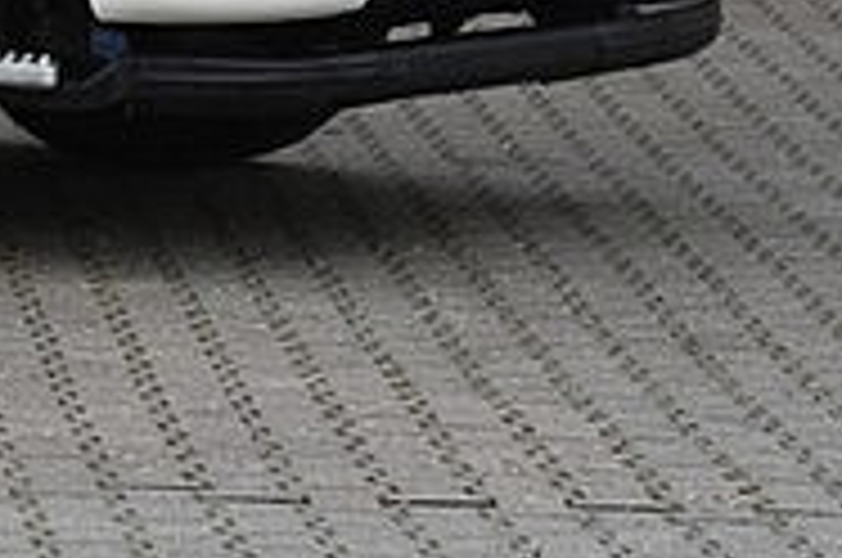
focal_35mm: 410
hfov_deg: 4.9
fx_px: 9573
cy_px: -778
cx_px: -1094
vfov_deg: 3.3
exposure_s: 1/60
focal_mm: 85
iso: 720
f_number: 4.5
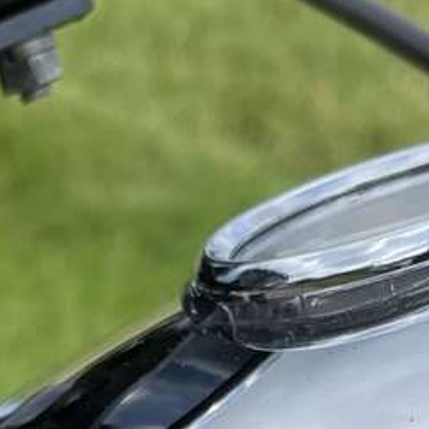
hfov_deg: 9.5
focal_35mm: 184
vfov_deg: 9.0
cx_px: 63
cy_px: 844
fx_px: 2580
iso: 32
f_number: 1.6
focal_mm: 4.2
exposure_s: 1/1511
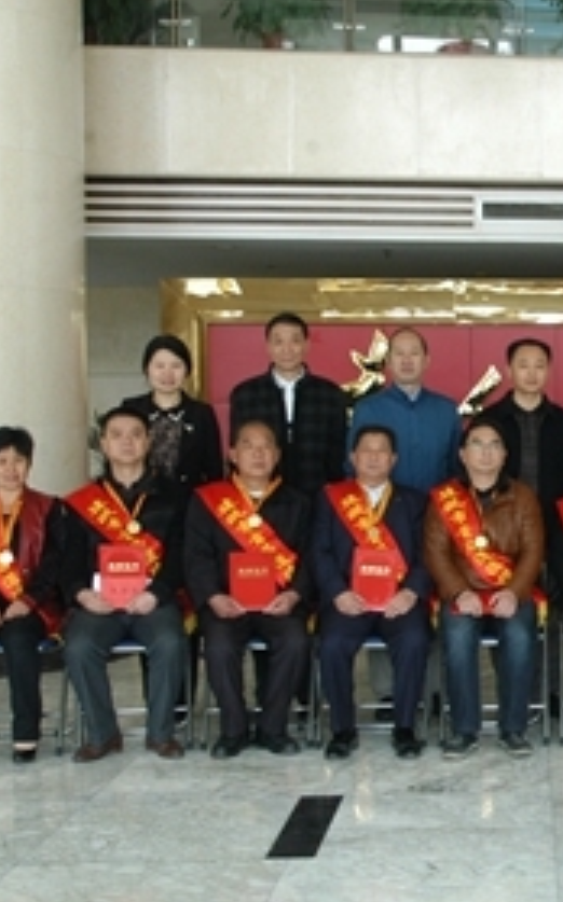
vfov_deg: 32.5
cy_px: 491
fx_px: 1547
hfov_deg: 19.4
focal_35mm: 63
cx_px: 689
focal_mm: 23
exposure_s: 1/160
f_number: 6.3
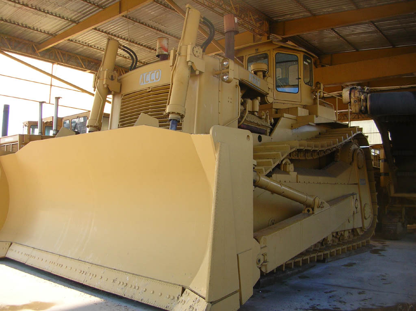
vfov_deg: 40.6
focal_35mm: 35
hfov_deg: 52.7
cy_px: 156
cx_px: 208
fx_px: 420
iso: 50
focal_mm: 5.8
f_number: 2.8
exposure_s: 1/191
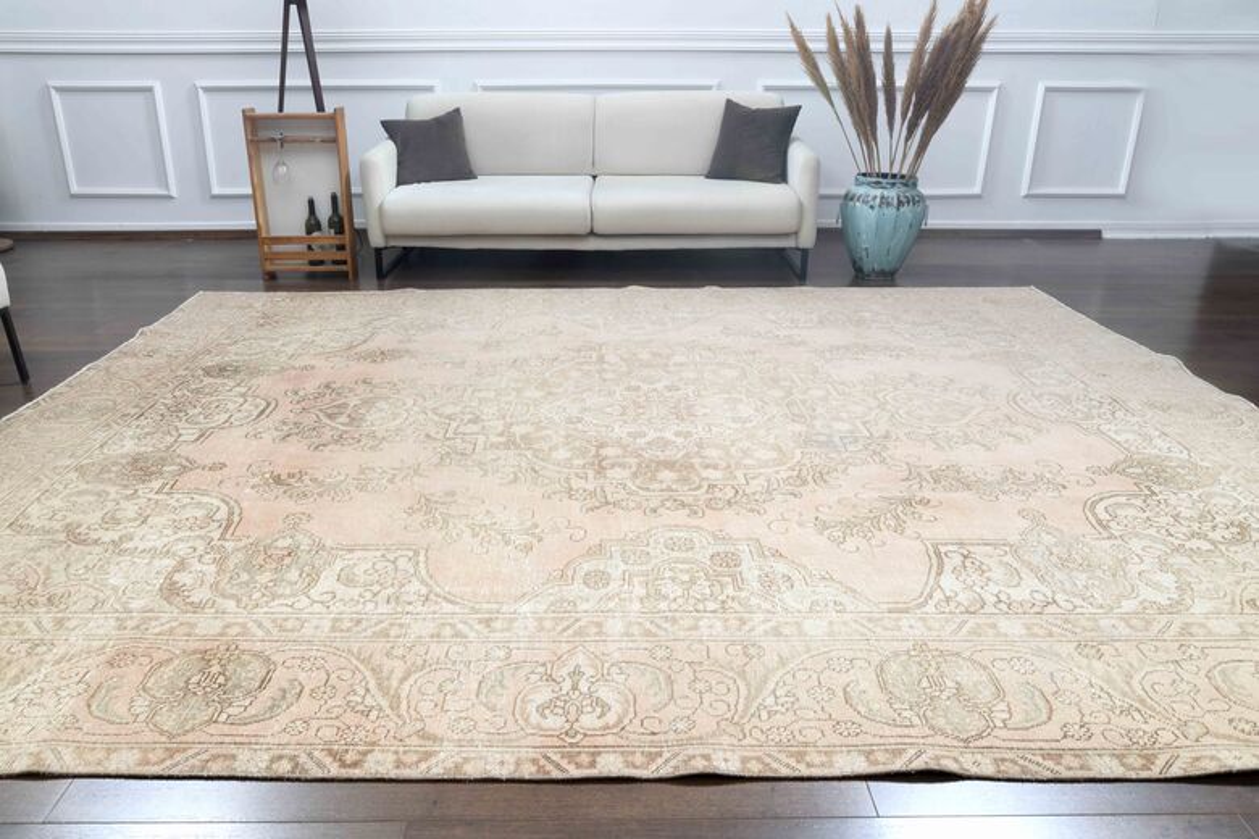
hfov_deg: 73.7
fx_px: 839
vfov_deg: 53.1
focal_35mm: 24
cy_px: 420
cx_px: 630
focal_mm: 24
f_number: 16
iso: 640
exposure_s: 1/125
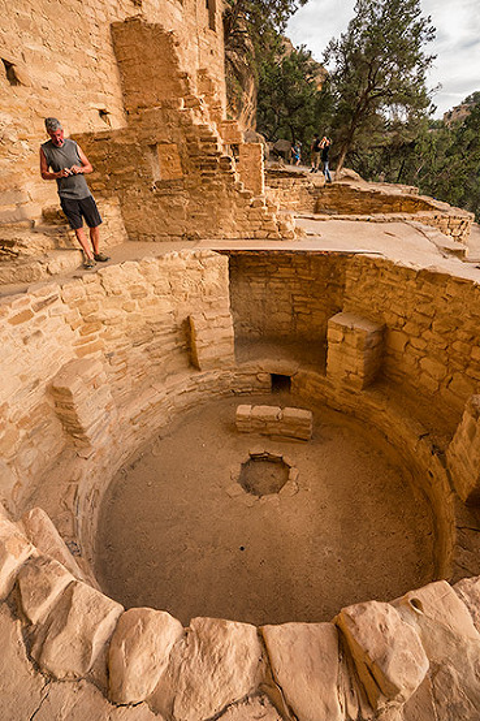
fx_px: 320
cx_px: 240
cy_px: 360
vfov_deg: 96.8
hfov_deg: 73.7
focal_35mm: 16
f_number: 11
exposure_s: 1/80
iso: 800
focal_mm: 16
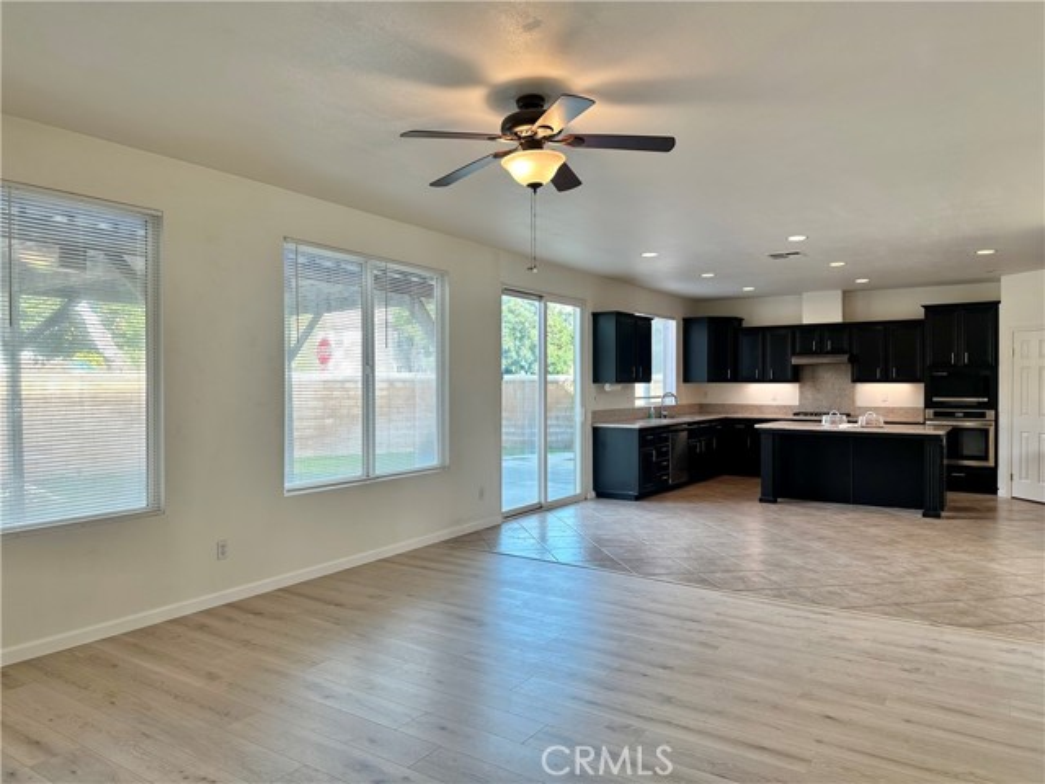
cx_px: 522
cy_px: 392
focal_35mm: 24
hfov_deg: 71.6
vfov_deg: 56.8
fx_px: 725
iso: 64
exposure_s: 1/120
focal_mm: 6.86
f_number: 1.78
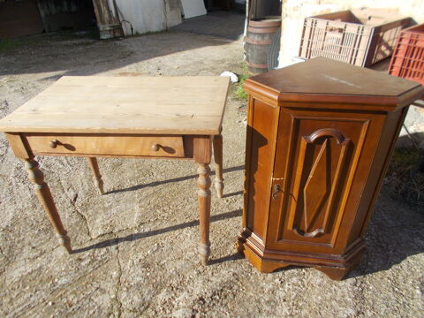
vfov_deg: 53.1
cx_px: 212
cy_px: 159
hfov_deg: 67.3
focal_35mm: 26
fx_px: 318
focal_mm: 4.6
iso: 80
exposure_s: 1/80
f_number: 8
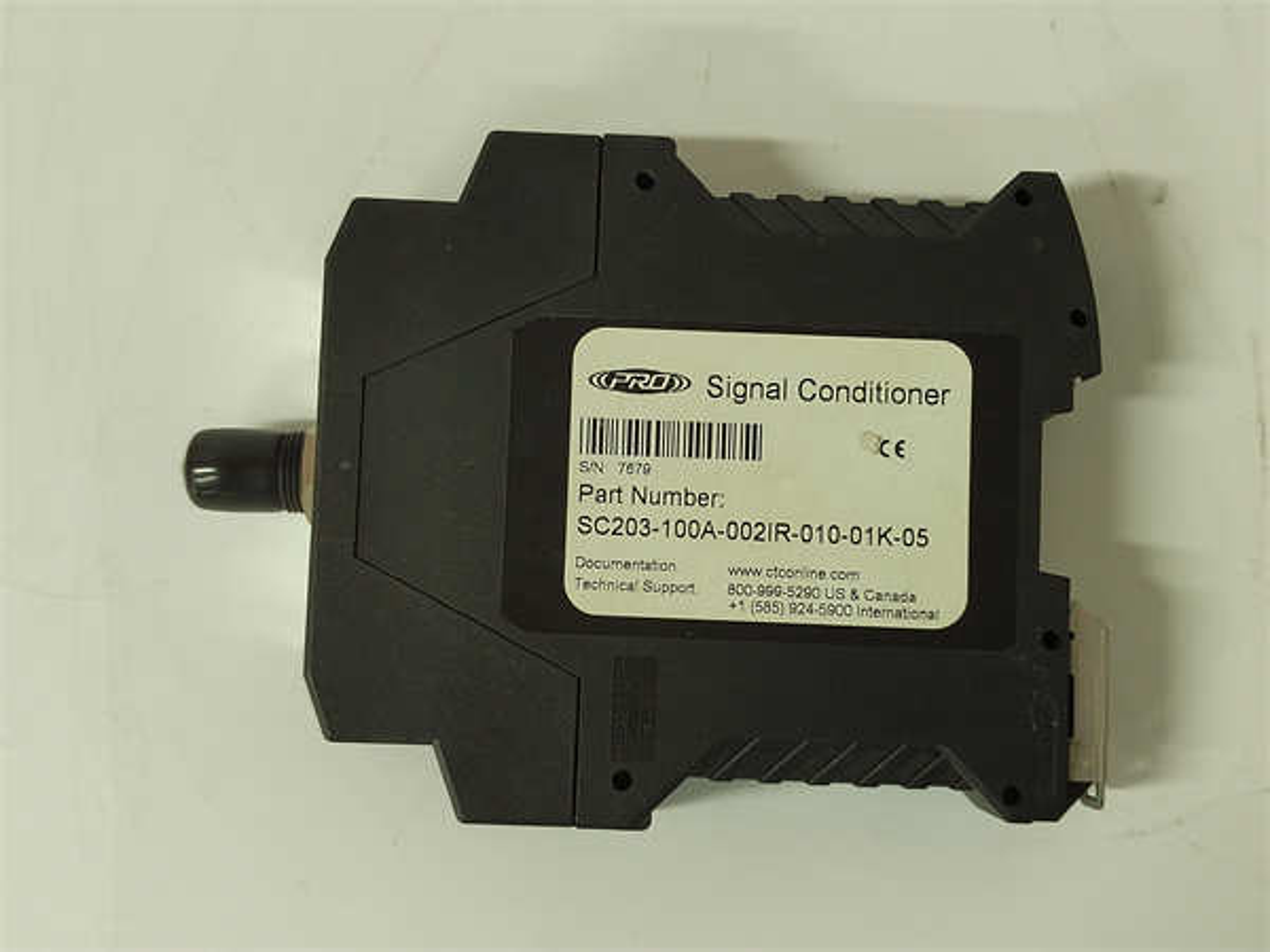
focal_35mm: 46
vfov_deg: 31.5
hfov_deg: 41.2
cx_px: 635
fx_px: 1688
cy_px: 476
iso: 2275
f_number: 1.9
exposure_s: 1/100
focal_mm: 5.52
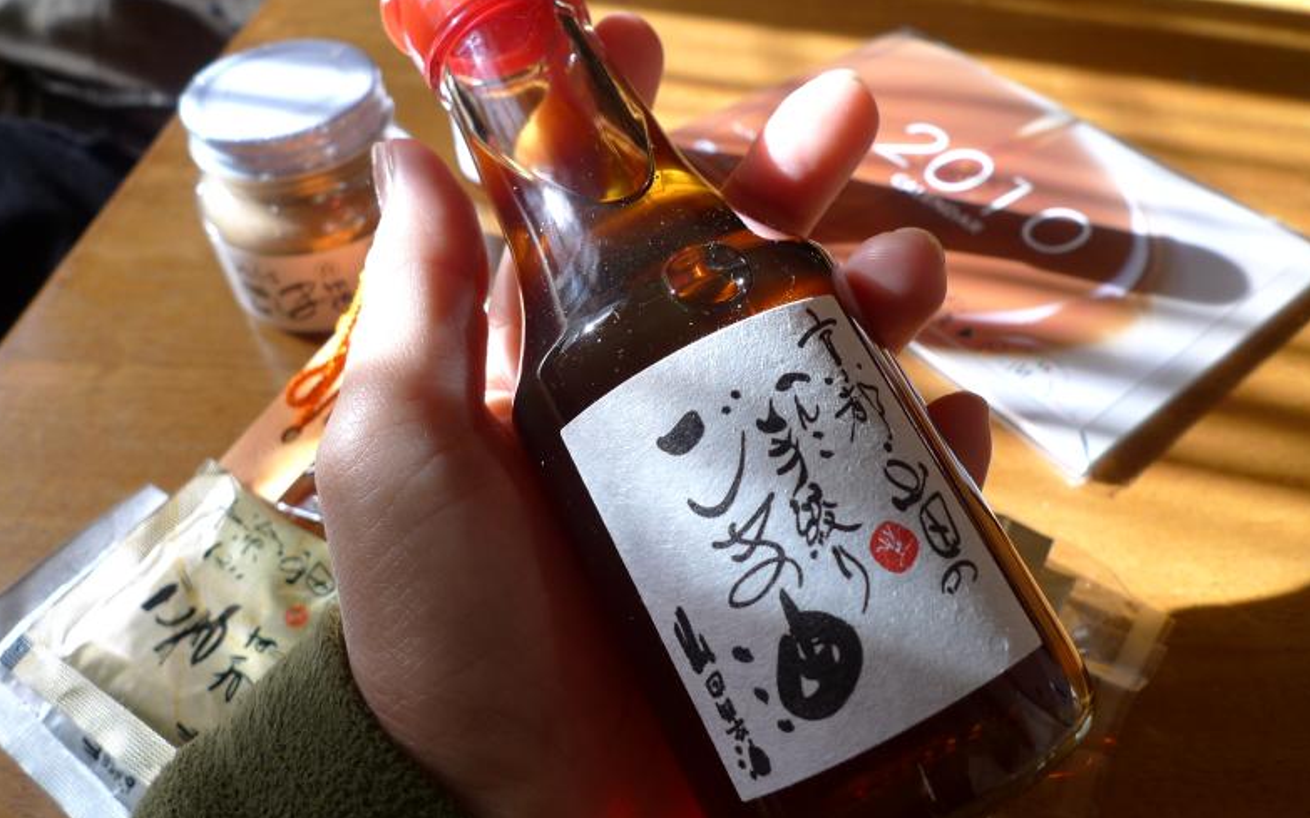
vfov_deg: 47.6
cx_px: 661
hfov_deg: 70.4
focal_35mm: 26
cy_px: 390
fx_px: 928
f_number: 2.8
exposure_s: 1/30
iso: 80
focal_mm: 5.1
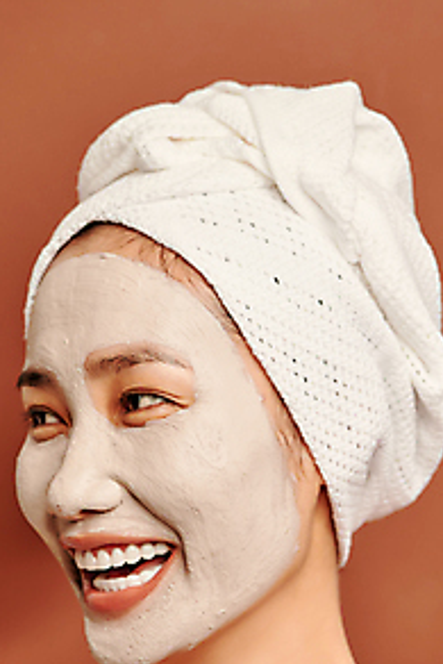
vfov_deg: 14.2
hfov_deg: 9.5
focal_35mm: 144
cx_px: 201
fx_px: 2655
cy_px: 371
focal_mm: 105
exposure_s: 1/160
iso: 100
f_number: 5.6
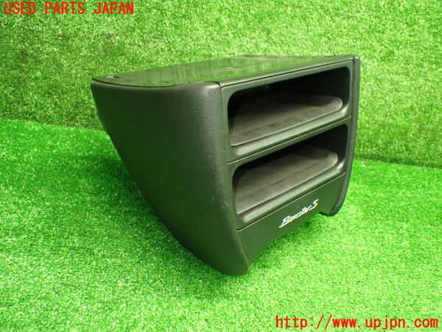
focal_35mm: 30
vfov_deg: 46.8
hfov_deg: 60.0
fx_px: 383
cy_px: 166
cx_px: 221
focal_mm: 5.4
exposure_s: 1/40
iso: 800
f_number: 2.3
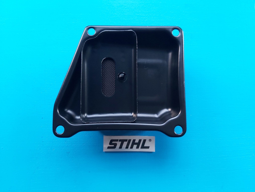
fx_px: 192
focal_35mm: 26
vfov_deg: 53.1
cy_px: 96
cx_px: 128
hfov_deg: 67.3
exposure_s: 1/33
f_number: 1.7
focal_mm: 3.92
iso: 320
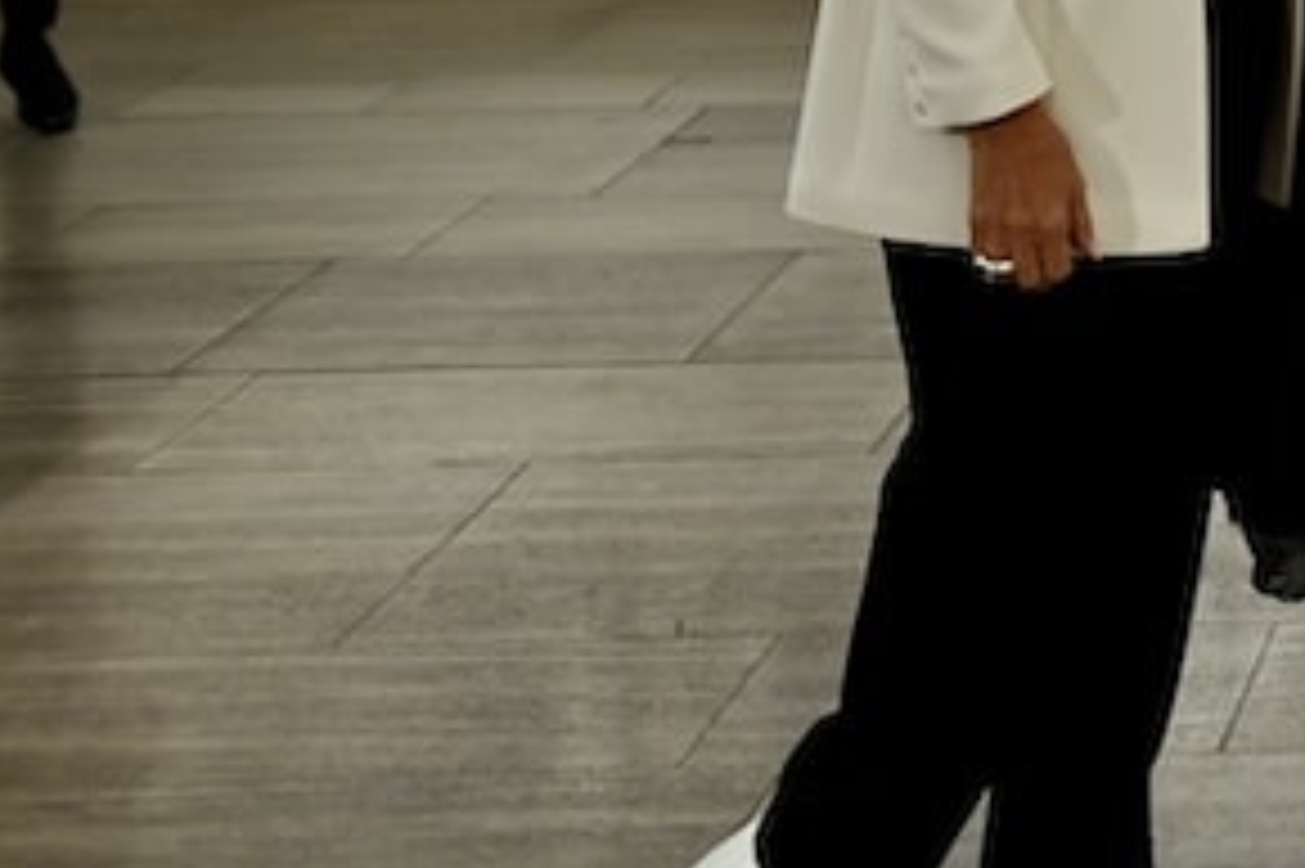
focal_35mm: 113
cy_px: -650
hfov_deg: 15.8
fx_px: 4094
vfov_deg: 11.3
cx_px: 2259
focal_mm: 32
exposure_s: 1/125
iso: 360
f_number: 2.8
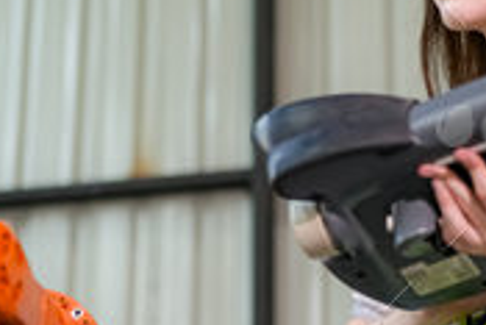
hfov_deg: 17.3
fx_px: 1594
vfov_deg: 11.6
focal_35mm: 118
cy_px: 257
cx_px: 136
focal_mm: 35
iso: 125
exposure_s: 1/101
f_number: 1.4
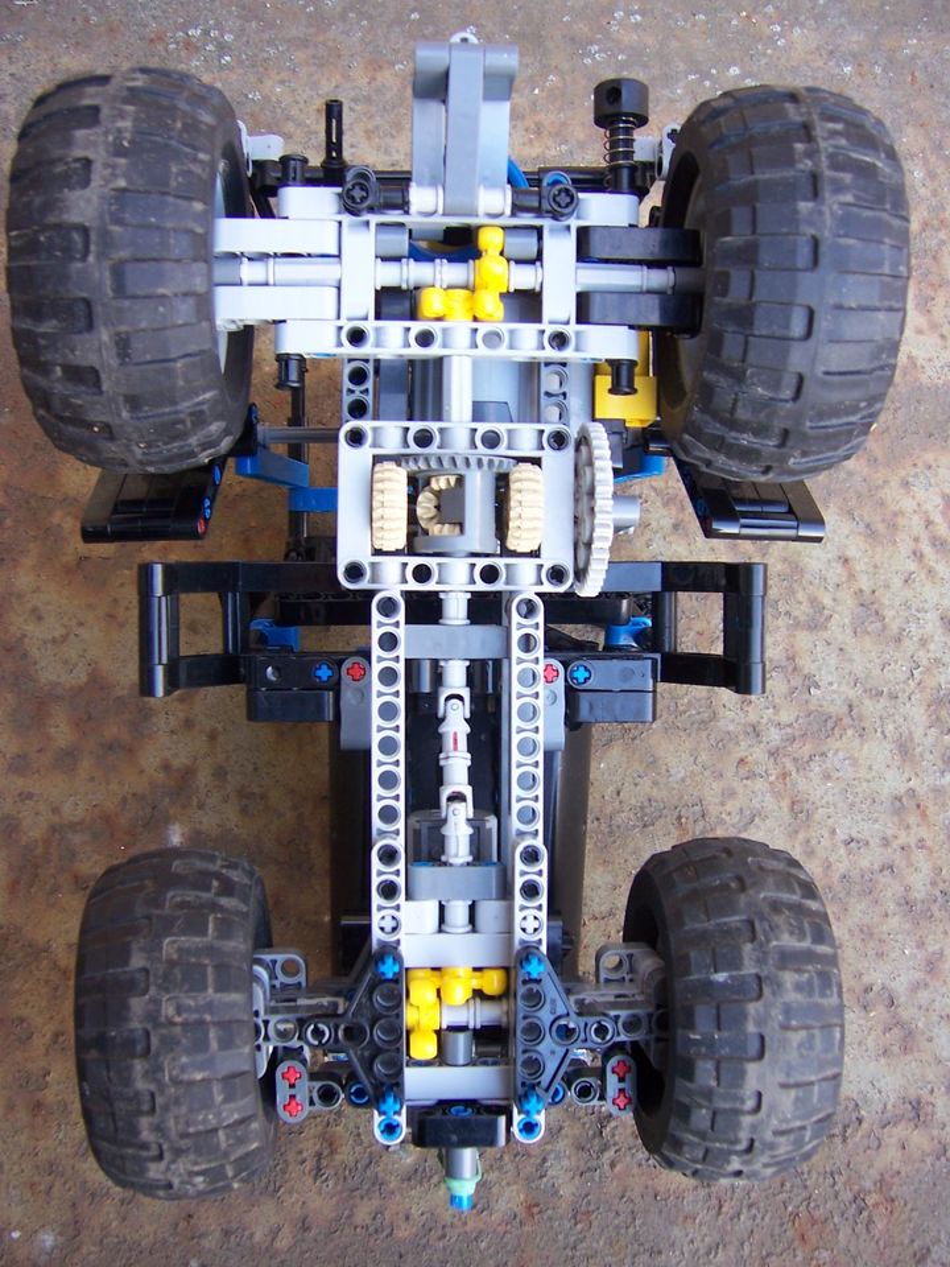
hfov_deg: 39.7
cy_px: 634
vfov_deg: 51.4
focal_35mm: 36
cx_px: 475
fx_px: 1317
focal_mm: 6
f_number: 3
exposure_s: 1/30
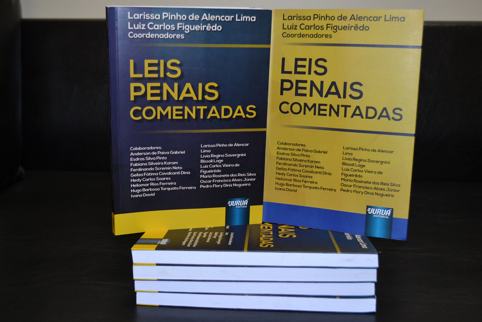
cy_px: 161
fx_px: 602
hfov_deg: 43.6
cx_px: 241
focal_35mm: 45
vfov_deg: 29.9
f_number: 4.5
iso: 800
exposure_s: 1/60
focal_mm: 30
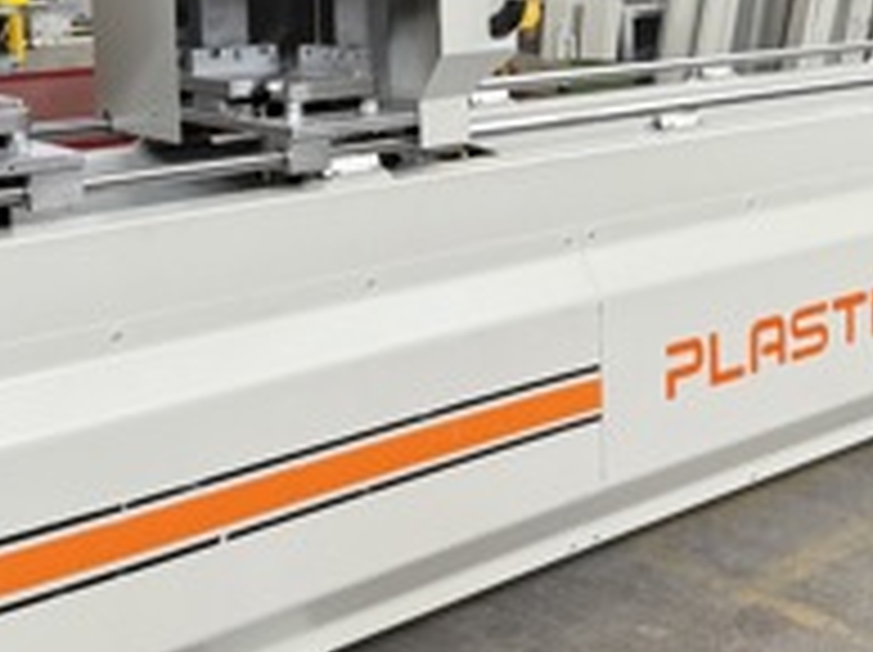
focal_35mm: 58
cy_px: 83
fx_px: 1461
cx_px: 495
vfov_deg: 24.5
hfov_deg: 33.2
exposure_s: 1/60
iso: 400
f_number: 1.78
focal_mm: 6.76
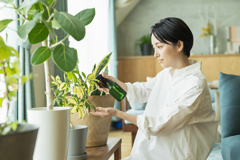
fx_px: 333
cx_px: 120
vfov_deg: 27.0
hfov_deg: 39.6
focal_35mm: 50
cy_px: 80
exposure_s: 1/250
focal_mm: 50
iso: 400
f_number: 2.8
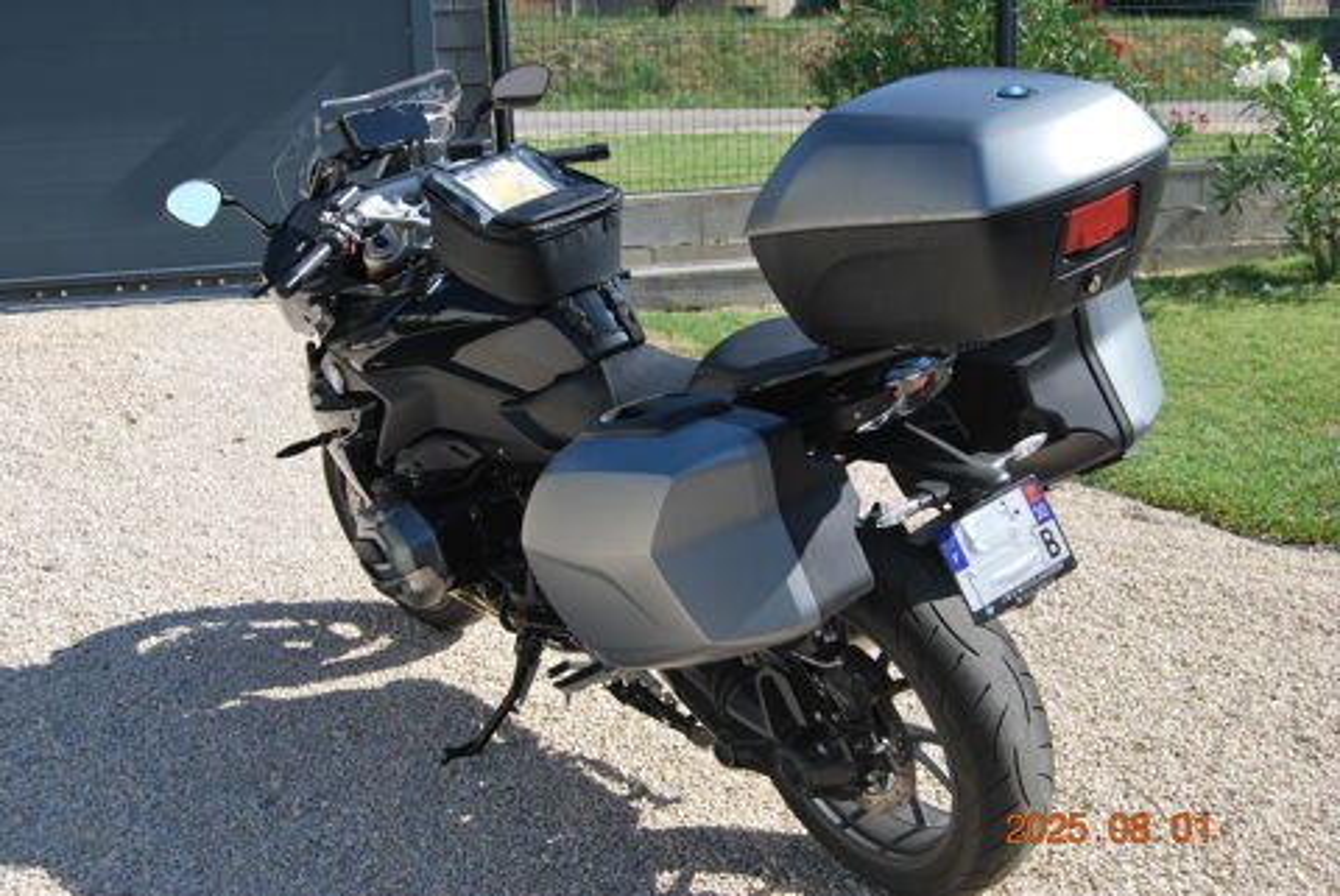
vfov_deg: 29.9
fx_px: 1676
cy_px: 448
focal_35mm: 45
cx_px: 670
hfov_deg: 43.6
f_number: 8
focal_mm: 30
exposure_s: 1/250
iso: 100
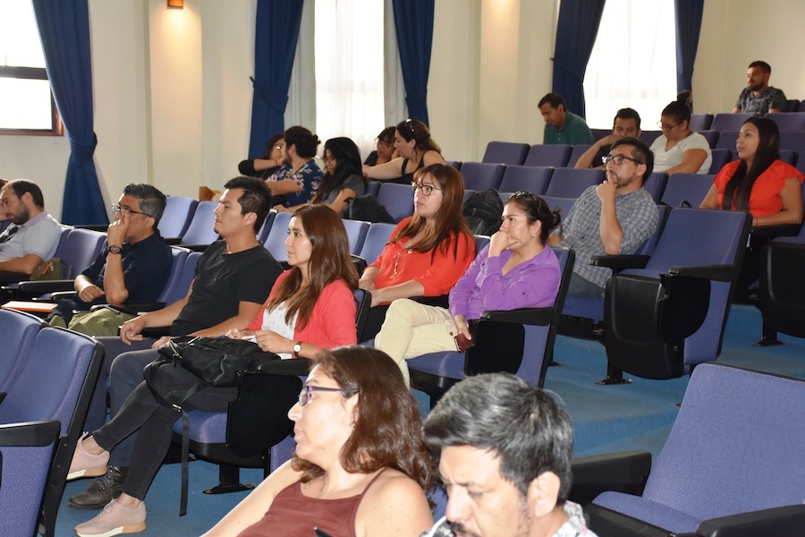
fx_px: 1342
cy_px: 268
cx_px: 402
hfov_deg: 33.4
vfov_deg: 22.6
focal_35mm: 60
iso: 640
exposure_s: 1/60
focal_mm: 40
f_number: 4.5
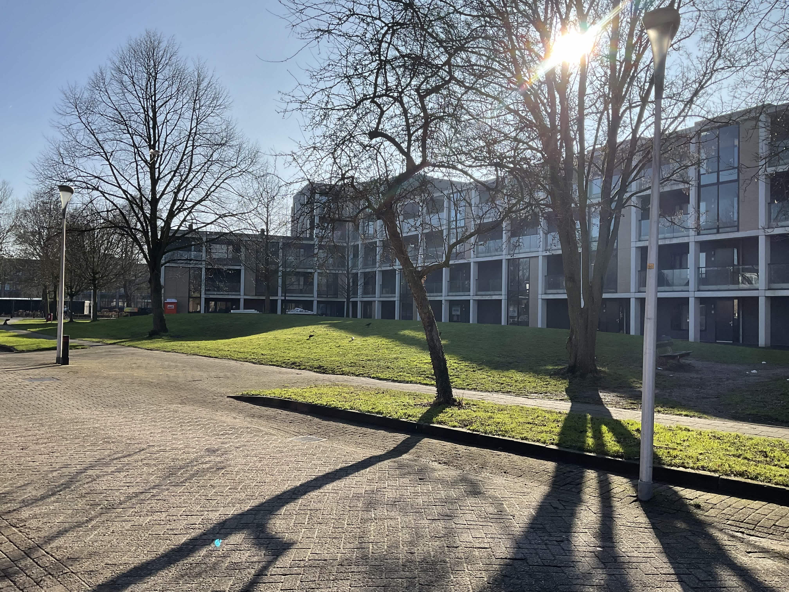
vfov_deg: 48.2
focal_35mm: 29
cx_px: 394
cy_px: 296
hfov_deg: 61.7
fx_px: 661
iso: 16
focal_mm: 3
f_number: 1.8
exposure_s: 1/2058
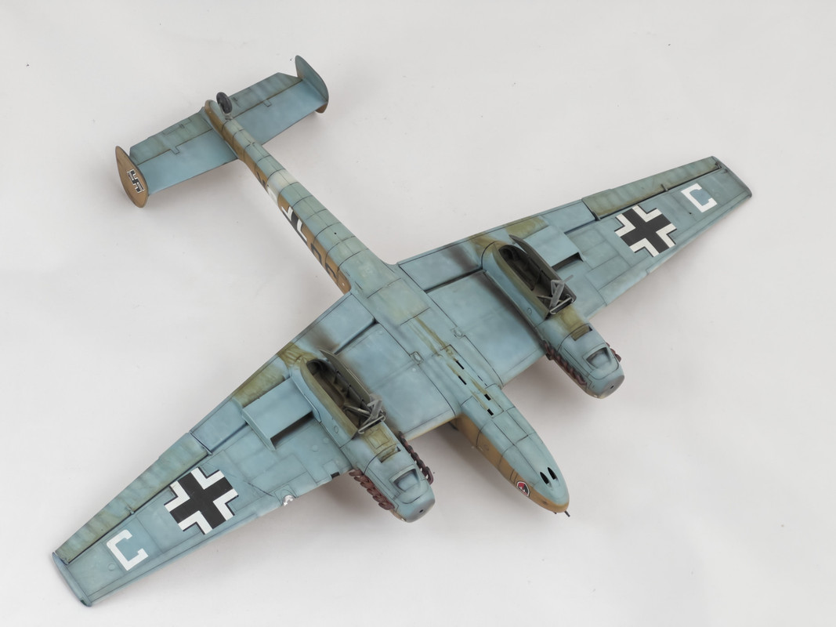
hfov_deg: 25.3
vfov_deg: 19.1
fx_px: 1859
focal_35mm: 77
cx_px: 418
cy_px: 314
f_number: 2.8
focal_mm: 9
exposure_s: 1/100
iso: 40
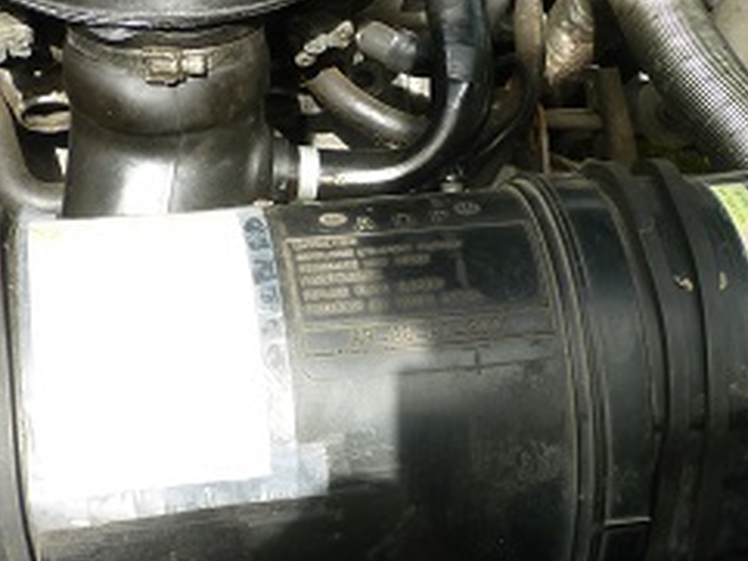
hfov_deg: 25.3
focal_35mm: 77
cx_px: 447
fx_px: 1665
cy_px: 291
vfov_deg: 19.2
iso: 80
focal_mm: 5.2
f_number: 3.3
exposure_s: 1/320
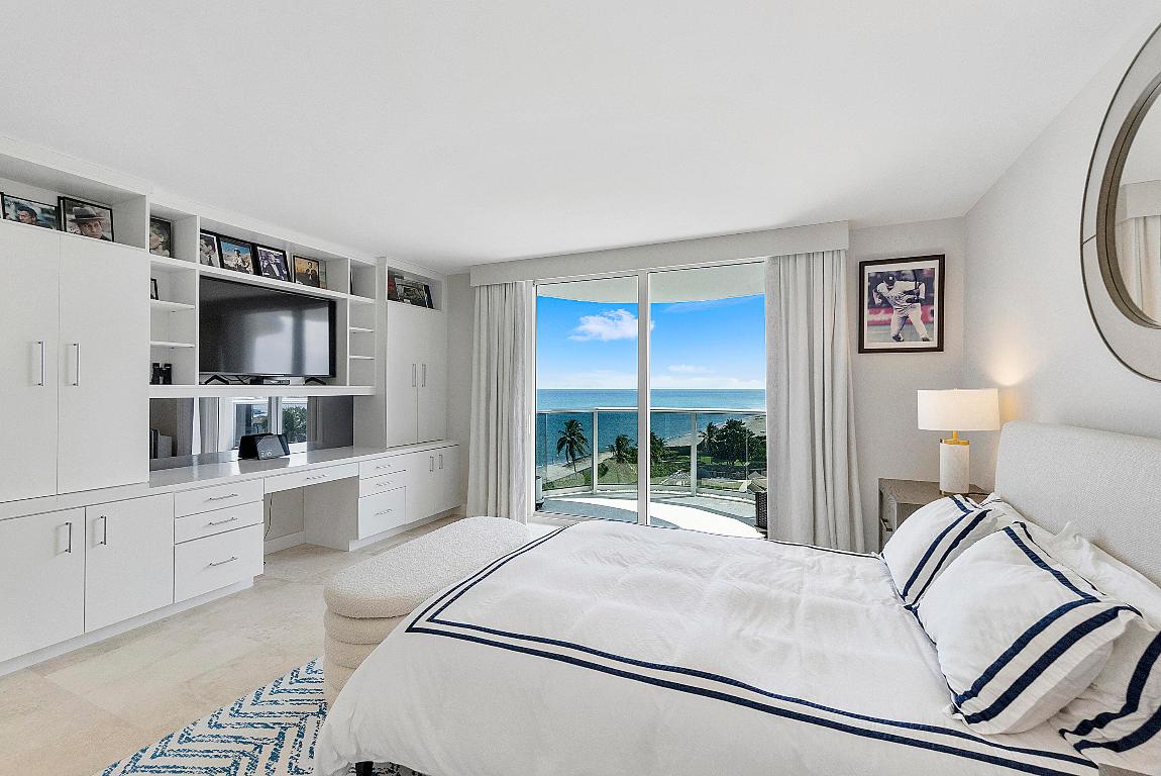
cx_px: 580
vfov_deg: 77.4
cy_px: 388
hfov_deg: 100.4
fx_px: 484
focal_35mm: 15
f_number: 8
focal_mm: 10
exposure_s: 1/160
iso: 250
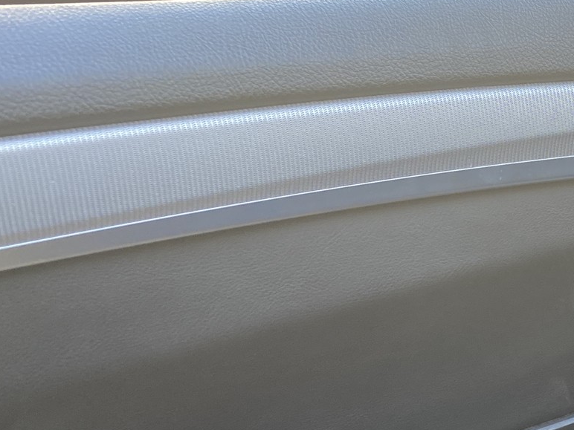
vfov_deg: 20.6
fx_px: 1144
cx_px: 698
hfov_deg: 25.2
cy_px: 433
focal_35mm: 69
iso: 100
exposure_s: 1/121
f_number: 1.8
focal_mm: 4.25
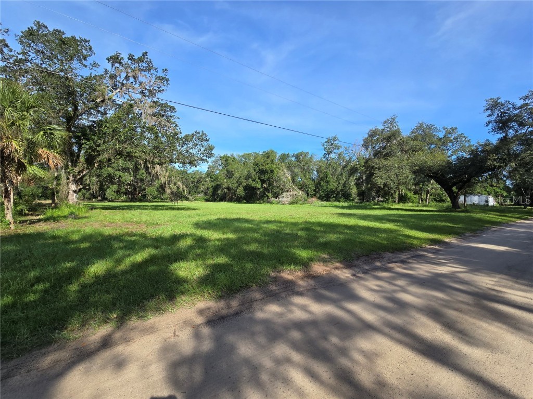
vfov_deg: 89.9
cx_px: 266
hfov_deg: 106.2
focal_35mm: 13
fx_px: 200
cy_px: 200
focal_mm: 2.2
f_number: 2.2
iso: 50
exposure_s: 1/1238
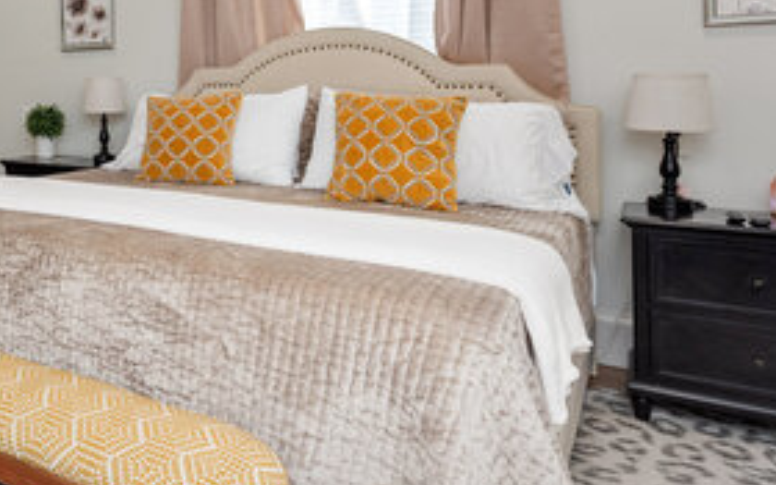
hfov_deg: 48.7
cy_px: 71
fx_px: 740
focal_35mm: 35
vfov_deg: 34.7
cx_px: 61
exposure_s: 1/200
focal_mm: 15
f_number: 5.6
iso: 800
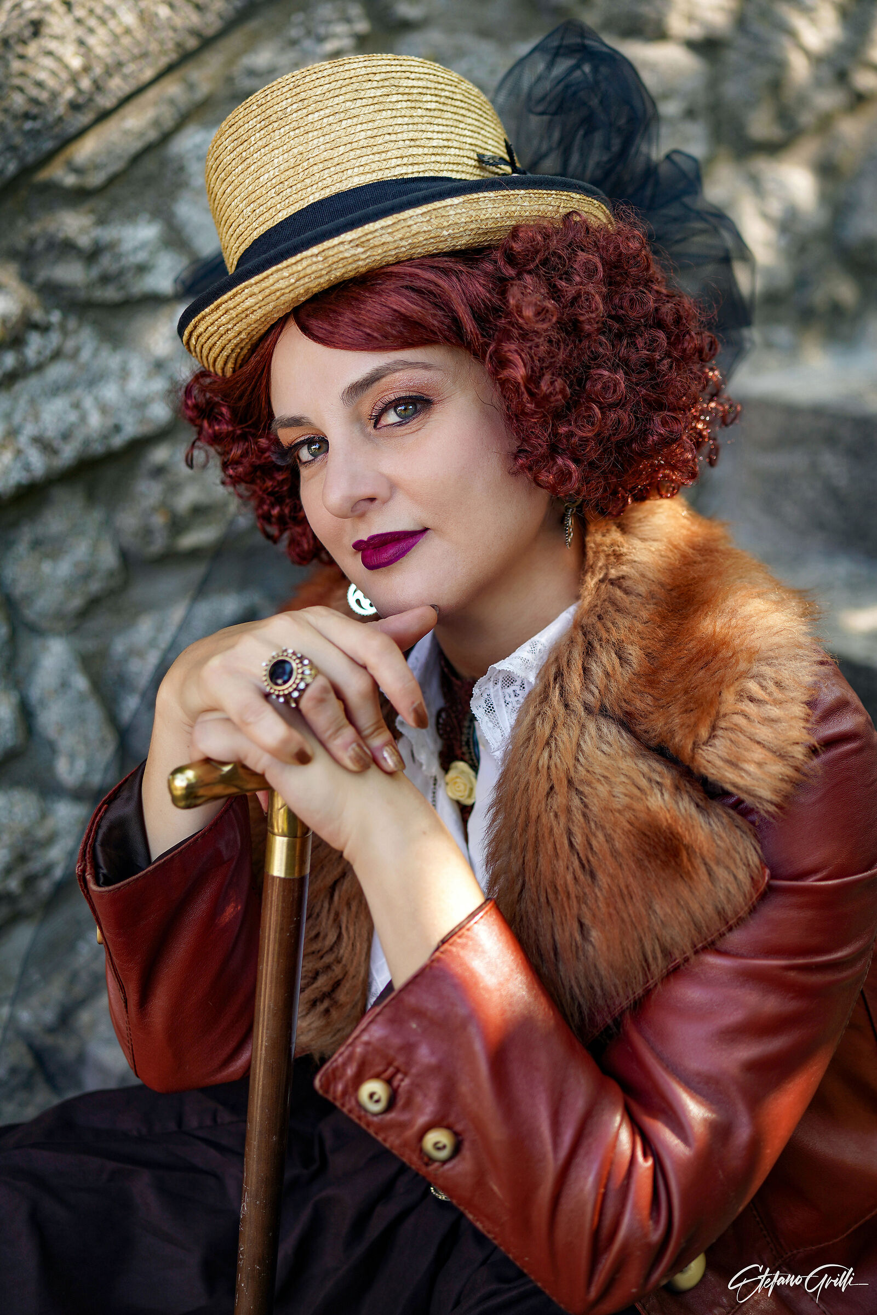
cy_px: 658
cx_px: 438
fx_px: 1644
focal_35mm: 45
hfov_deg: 29.9
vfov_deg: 43.6
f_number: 2
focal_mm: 45
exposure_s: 1/250
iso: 100
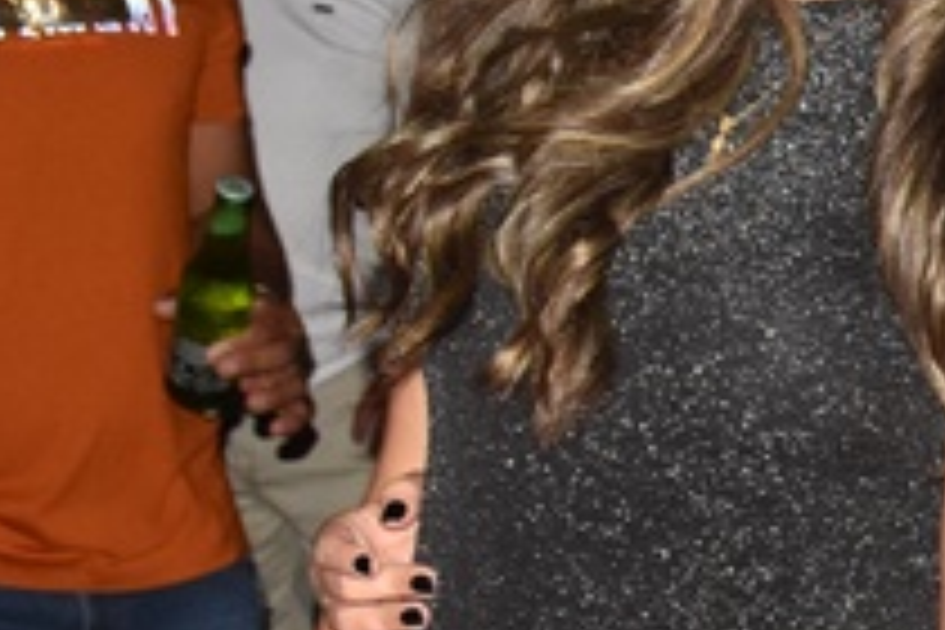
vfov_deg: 7.4
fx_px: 4882
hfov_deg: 10.0
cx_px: 2088
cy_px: 524
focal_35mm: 186
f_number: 7.1
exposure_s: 1/100
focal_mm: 26
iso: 1600
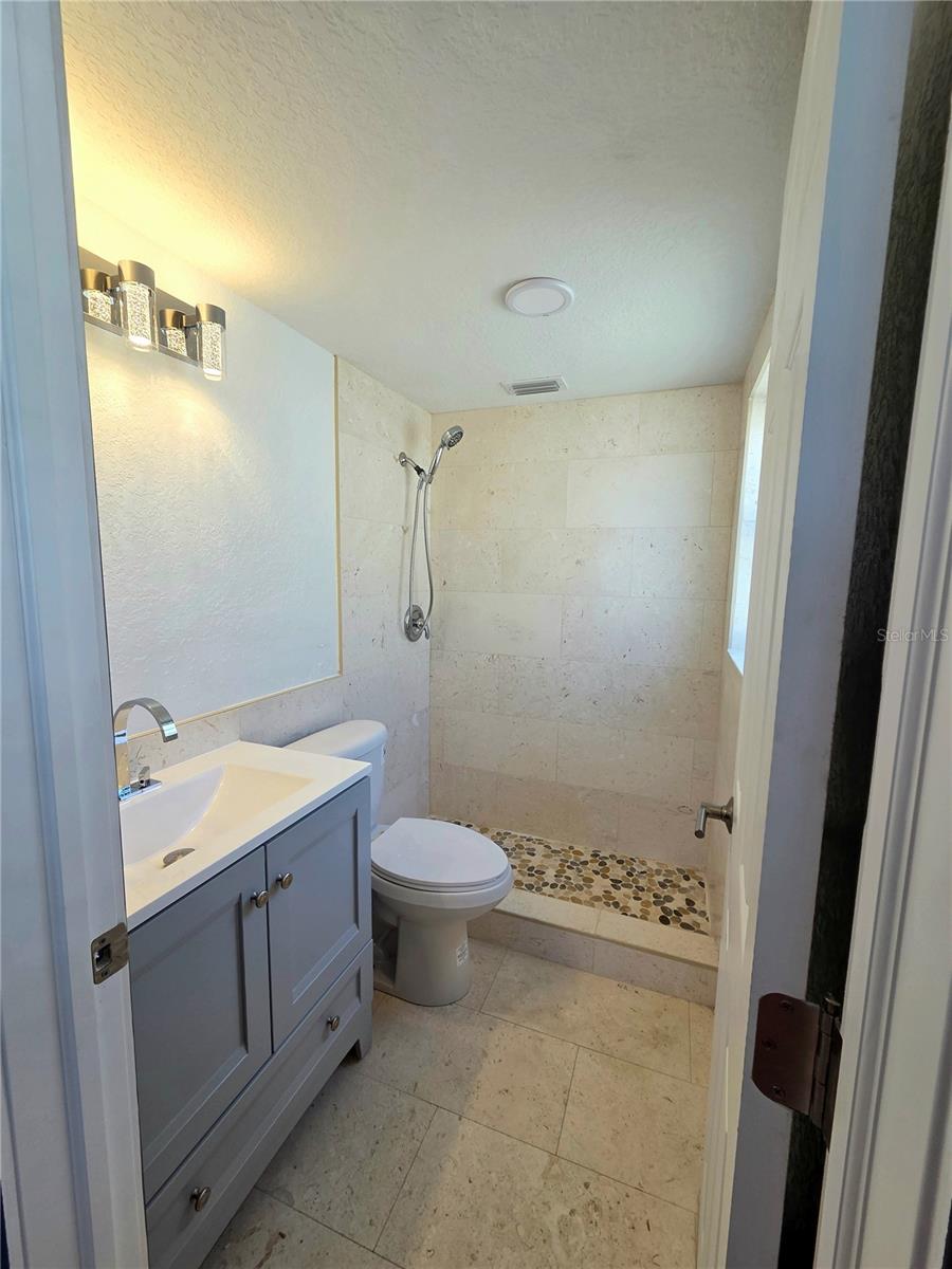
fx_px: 477
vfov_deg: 106.2
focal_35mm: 13
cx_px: 476
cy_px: 634
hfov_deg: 89.9
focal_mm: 2.2
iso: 64
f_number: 2.2
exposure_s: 1/120
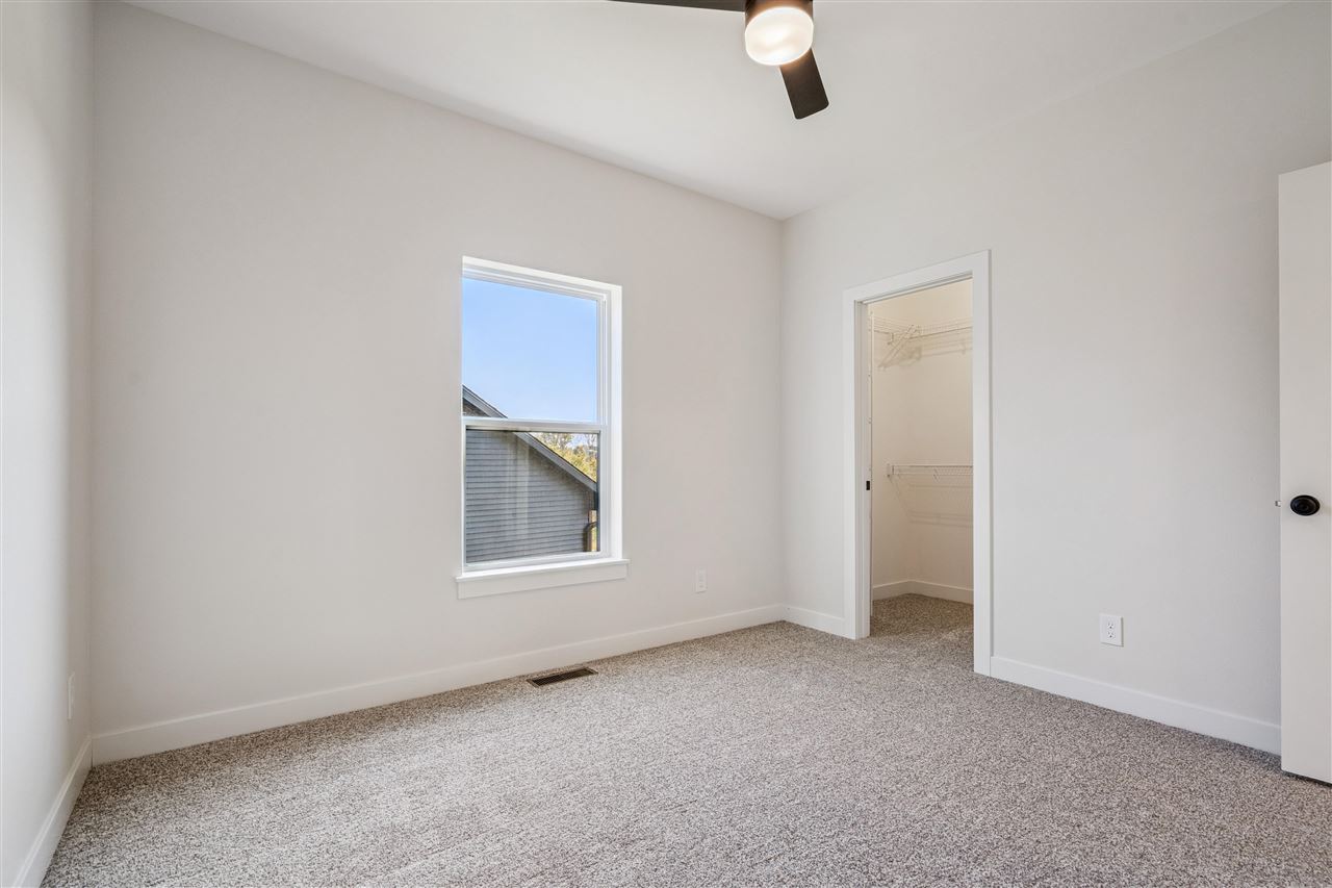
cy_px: 444
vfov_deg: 73.7
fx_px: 592
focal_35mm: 16
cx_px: 666
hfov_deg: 96.7
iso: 640
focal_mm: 16
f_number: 8
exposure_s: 1/80
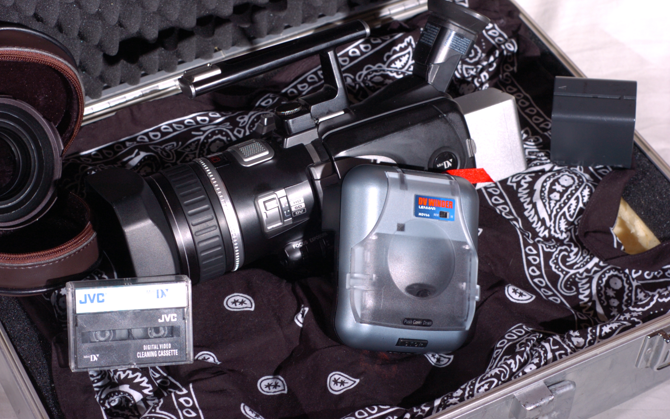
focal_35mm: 77
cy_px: 205
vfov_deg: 16.9
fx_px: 1406
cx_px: 332
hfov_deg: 26.8
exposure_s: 1/200
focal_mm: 50
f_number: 7.1
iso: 200
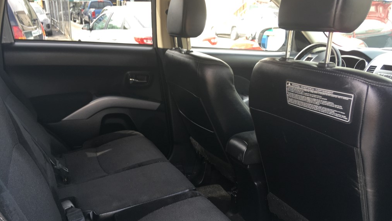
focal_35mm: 32
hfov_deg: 61.0
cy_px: 120
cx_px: 198
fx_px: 333
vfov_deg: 36.7
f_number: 2.2
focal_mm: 4.15
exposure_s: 1/60
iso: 25
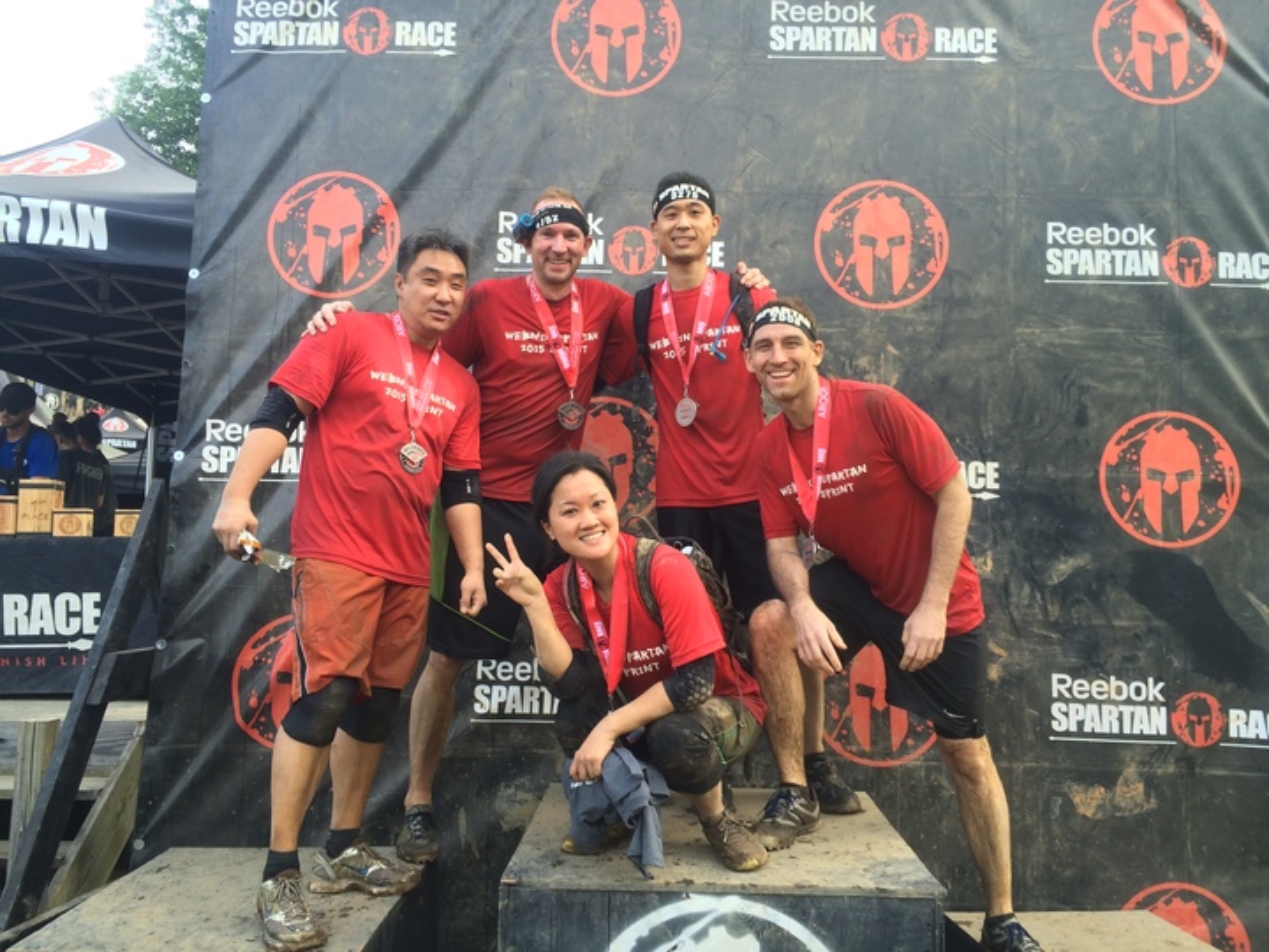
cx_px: 634
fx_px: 1063
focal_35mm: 29
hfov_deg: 61.7
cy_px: 476
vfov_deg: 48.2
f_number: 2.2
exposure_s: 1/120
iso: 40
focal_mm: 4.15
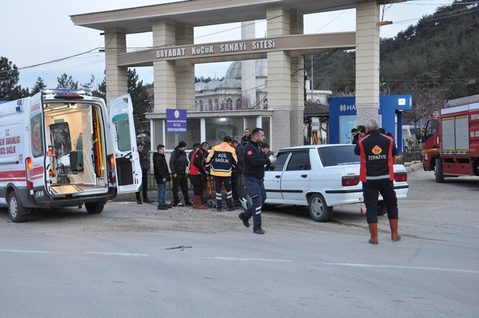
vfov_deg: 29.8
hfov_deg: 43.6
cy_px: 159
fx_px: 598
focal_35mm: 45
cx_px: 240
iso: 1600
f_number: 6.3
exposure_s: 1/160
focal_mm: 30
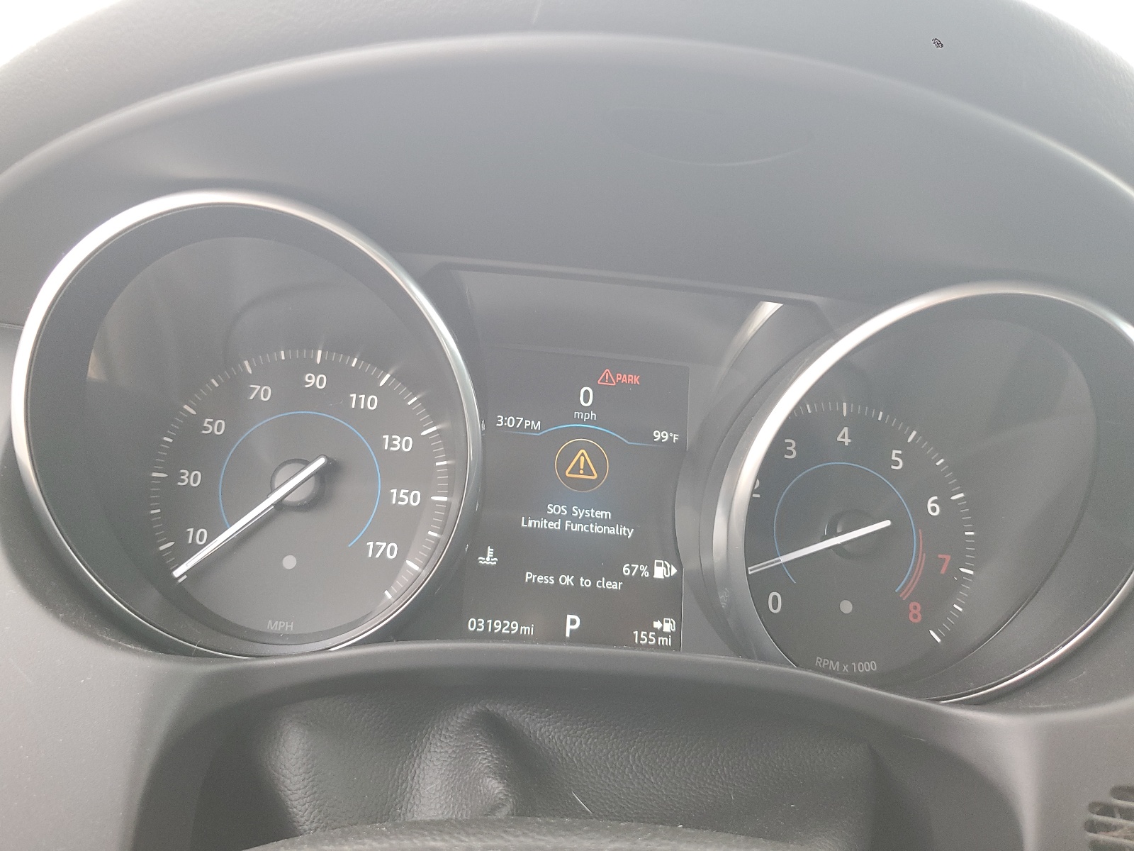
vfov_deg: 53.1
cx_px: 567
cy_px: 426
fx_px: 852
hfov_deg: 67.3
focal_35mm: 26
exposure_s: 1/120
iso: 92
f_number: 1.5
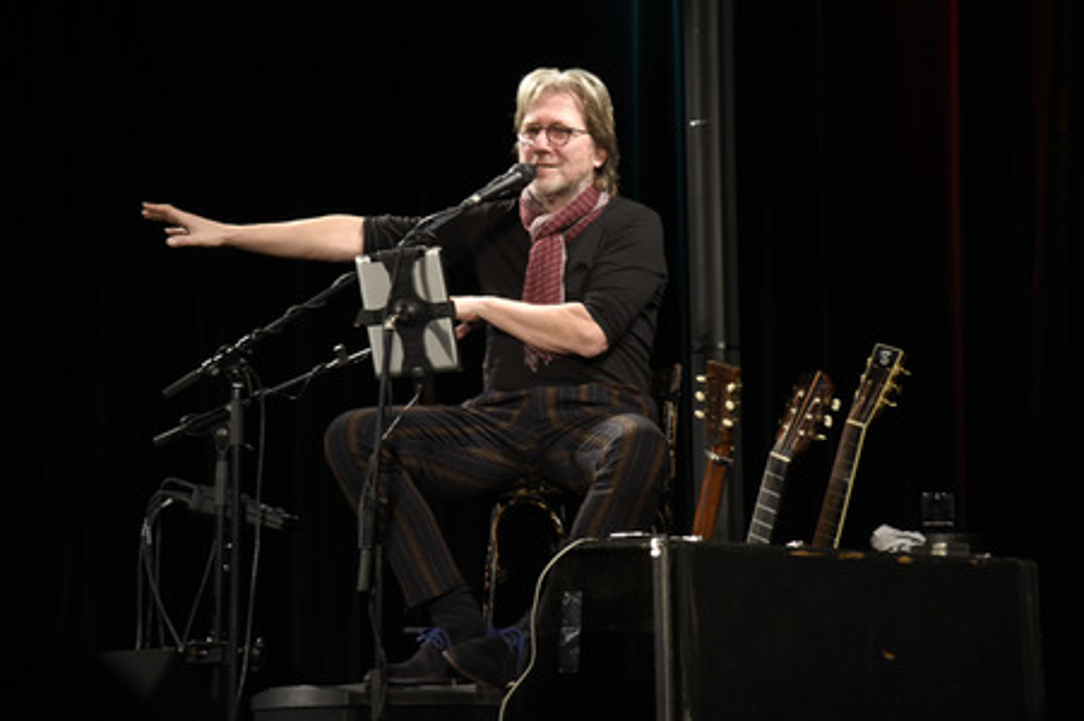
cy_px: 360
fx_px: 3611
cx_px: 542
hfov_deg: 17.1
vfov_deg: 11.4
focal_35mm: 120
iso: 800
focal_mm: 120
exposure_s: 1/100
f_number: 6.3
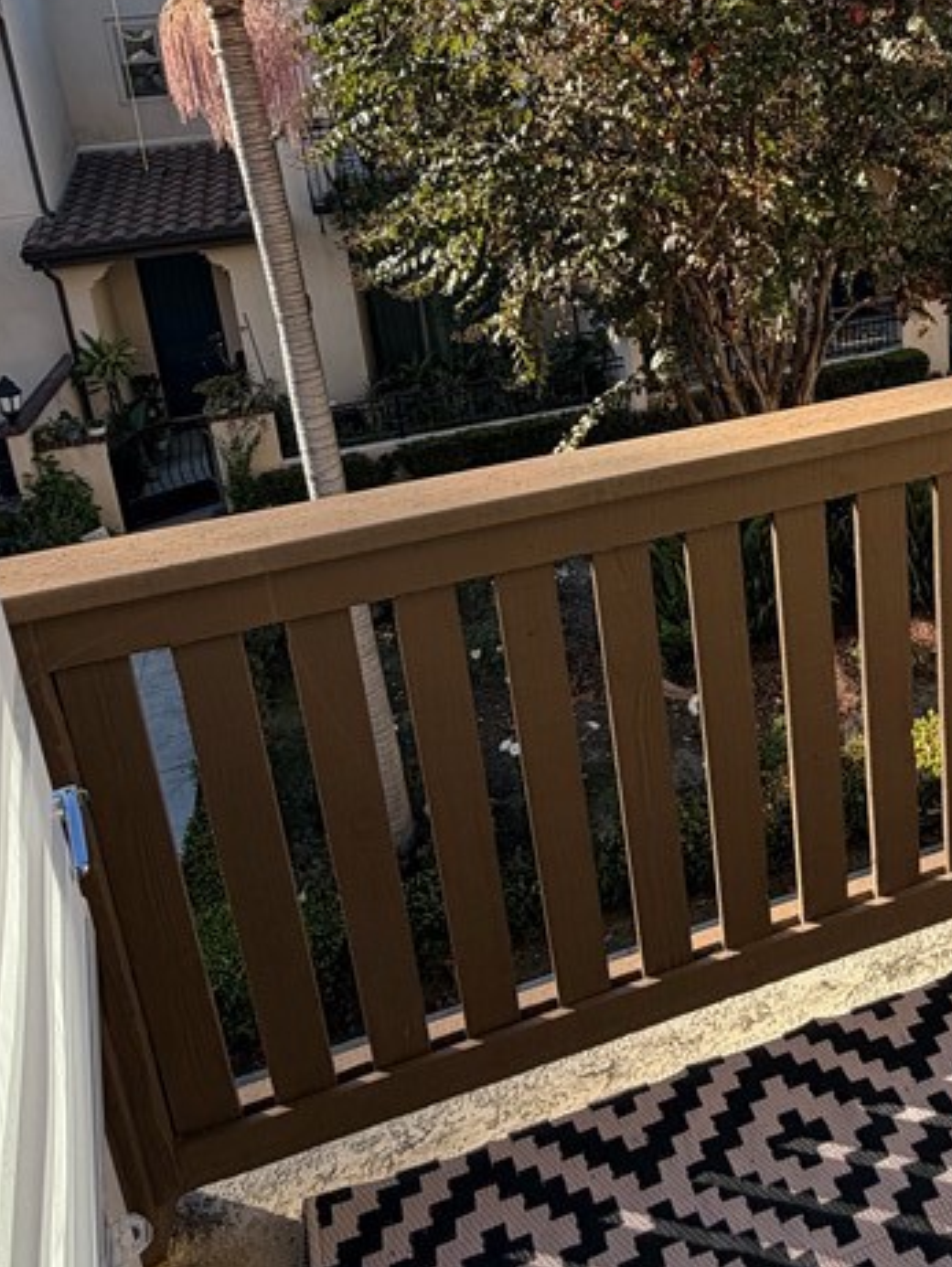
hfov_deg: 44.3
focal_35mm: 31
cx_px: 686
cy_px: 351
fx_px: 1136
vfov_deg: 56.1
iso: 50
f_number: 2.2
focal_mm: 2.22
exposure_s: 1/502
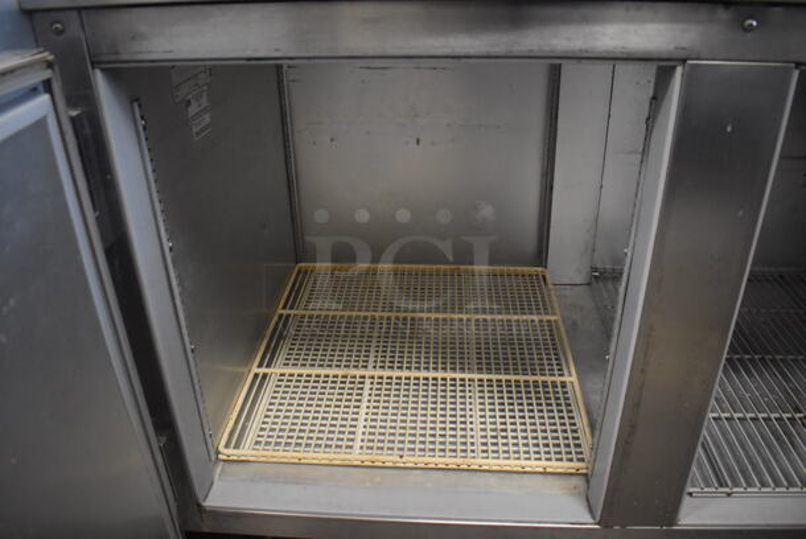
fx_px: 605
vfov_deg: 48.0
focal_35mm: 27
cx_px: 403
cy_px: 270
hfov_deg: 67.3
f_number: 3.5
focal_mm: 18
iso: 3200
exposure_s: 1/125
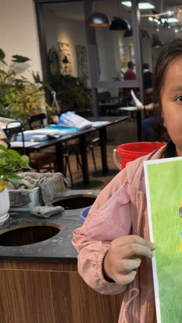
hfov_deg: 23.1
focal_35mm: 49
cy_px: 154
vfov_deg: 42.1
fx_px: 421
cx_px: 196
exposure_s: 1/100
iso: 125
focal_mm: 6.76
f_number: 1.78
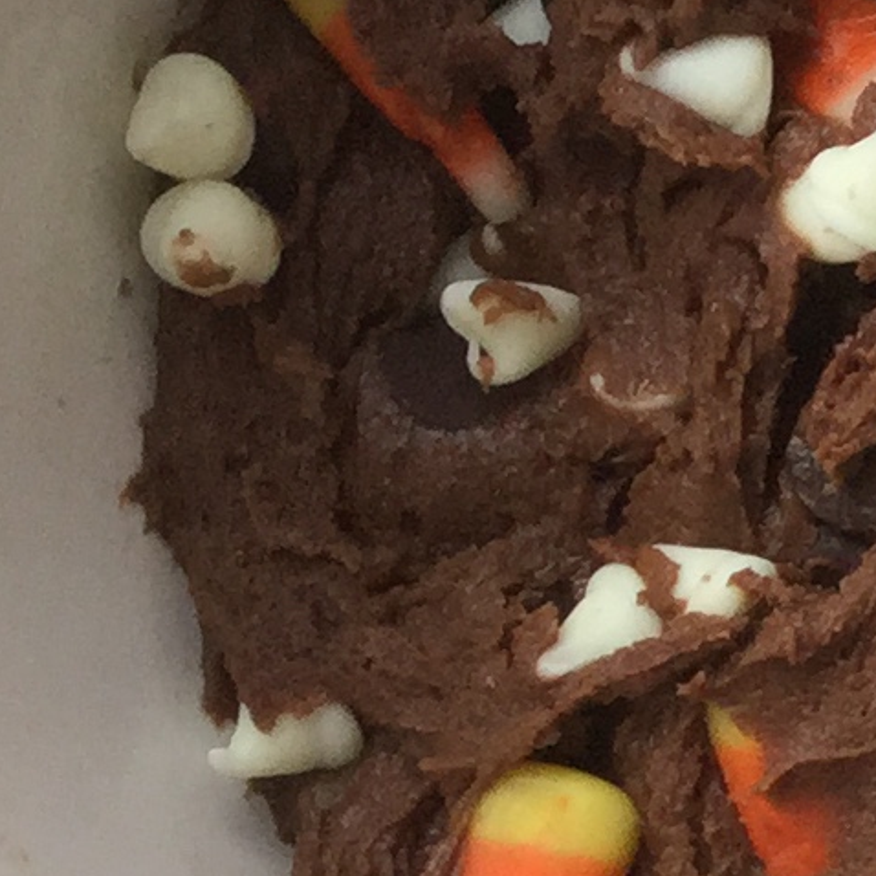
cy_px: 550
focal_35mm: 187
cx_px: 2452
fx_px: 5354
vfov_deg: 9.3
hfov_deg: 8.2
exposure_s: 1/120
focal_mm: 3.3
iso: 32
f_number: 2.4
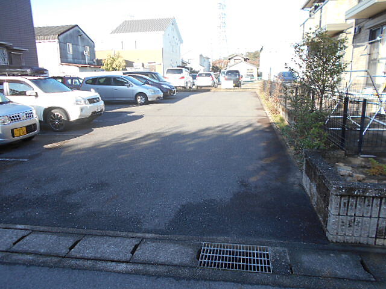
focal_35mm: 26
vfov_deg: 53.1
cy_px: 144
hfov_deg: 67.3
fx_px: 290
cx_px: 193
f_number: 3.2
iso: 80
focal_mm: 4.6
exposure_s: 1/200
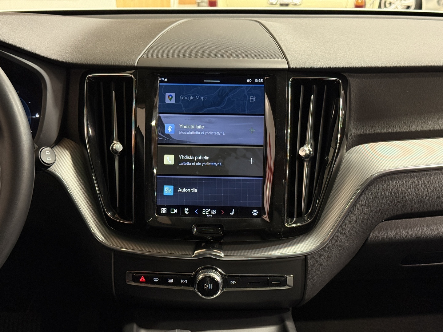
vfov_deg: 30.3
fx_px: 614
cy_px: 166
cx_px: 222
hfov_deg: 39.7
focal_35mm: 48
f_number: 1.78
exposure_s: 1/33
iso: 250
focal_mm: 6.76
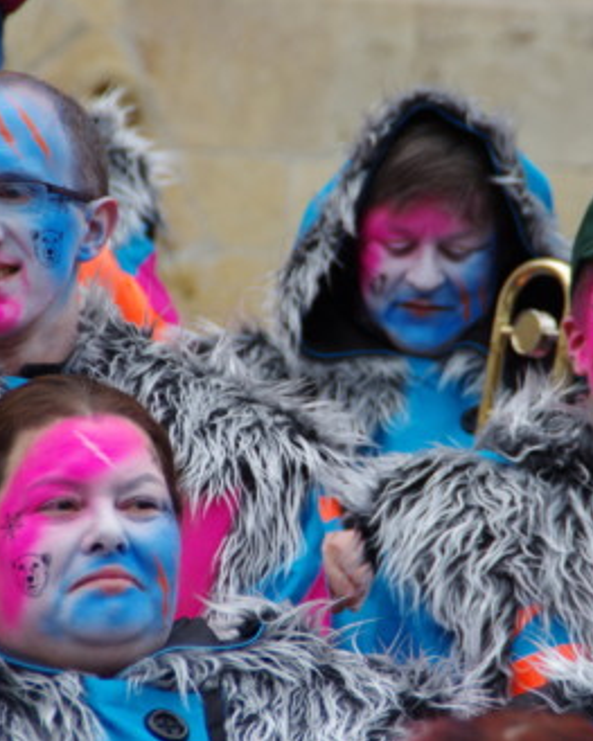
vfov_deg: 4.5
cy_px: 370
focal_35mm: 427
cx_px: 338
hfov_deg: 3.6
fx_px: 9372
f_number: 6.3
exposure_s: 1/250
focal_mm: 200
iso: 800
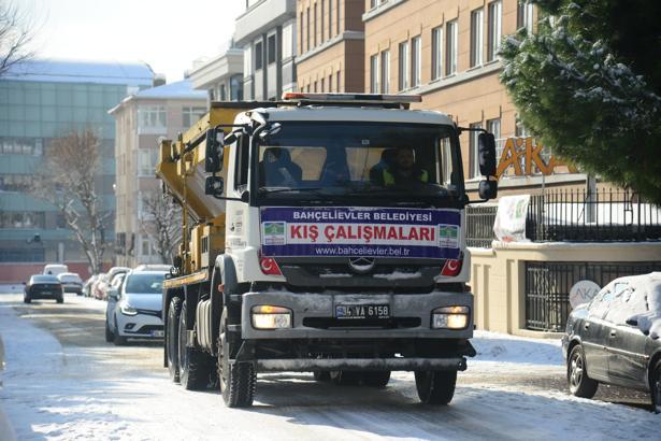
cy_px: 220
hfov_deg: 17.1
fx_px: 2203
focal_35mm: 120
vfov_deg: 11.4
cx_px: 330
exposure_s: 1/3200
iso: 640
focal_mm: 120
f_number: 4.5
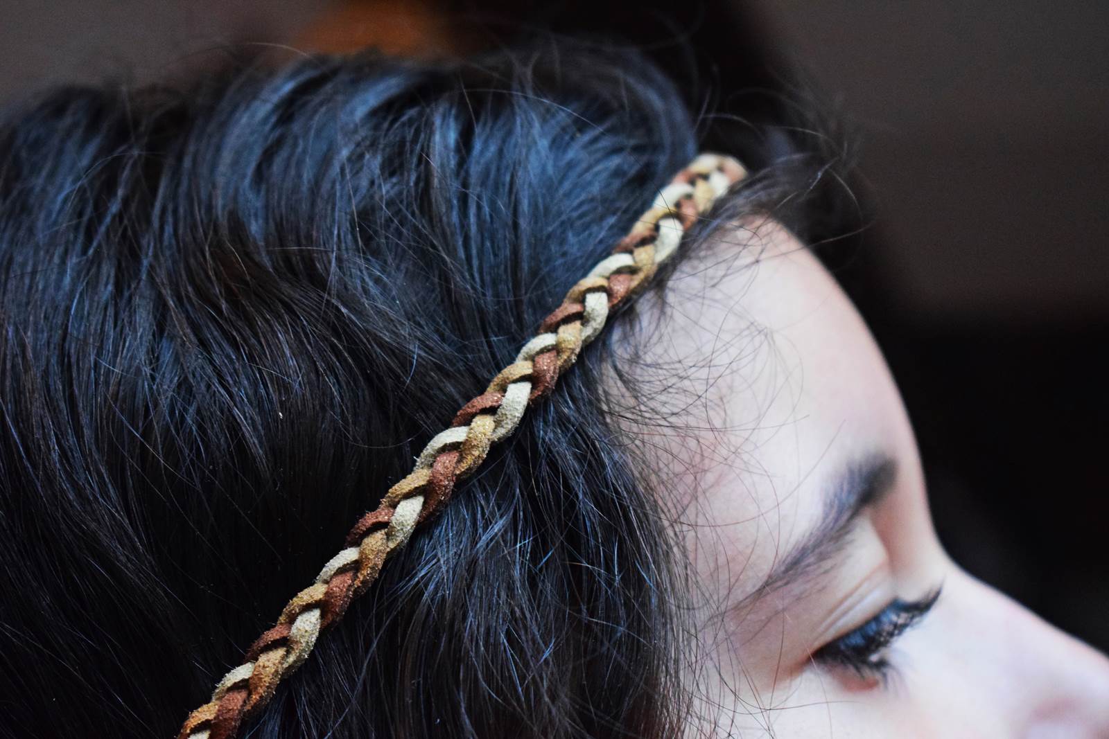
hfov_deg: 26.0
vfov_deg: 17.5
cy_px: 370
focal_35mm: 78
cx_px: 554
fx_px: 2403
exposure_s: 1/60
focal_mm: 52
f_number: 5.6
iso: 4000
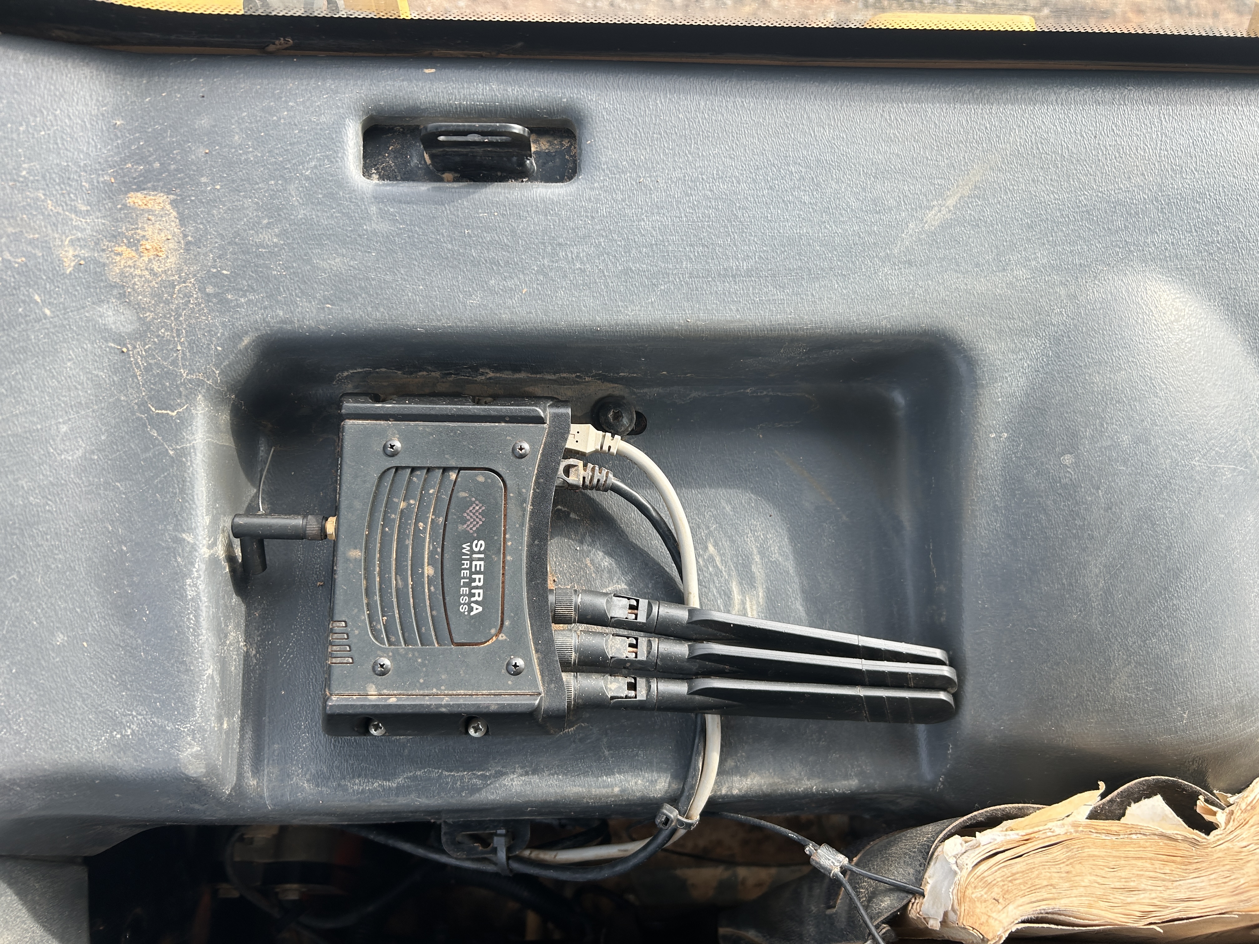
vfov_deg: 53.1
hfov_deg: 67.3
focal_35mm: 26
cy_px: 472
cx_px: 630
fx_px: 946
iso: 50
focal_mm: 5.7
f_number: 1.5
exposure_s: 1/389
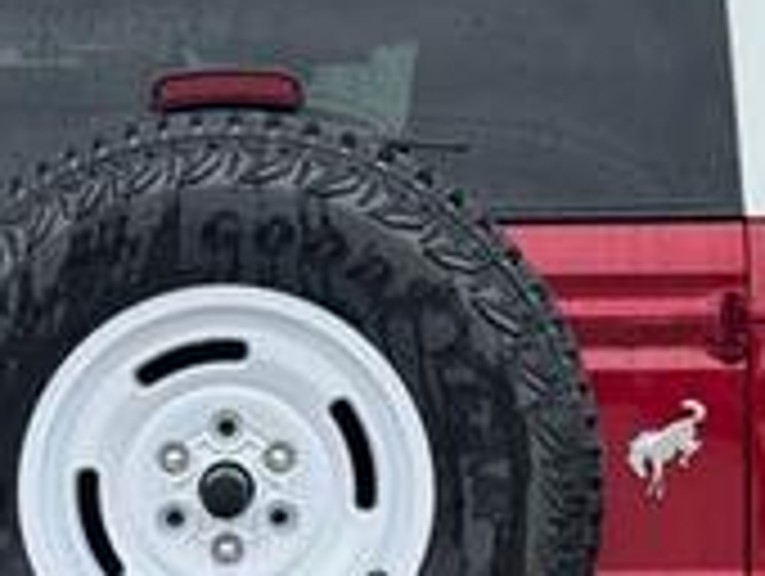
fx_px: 3143
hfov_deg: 13.8
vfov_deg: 10.4
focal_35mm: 142
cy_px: 464
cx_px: 220
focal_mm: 6.76
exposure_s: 1/1818
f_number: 1.78
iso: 64
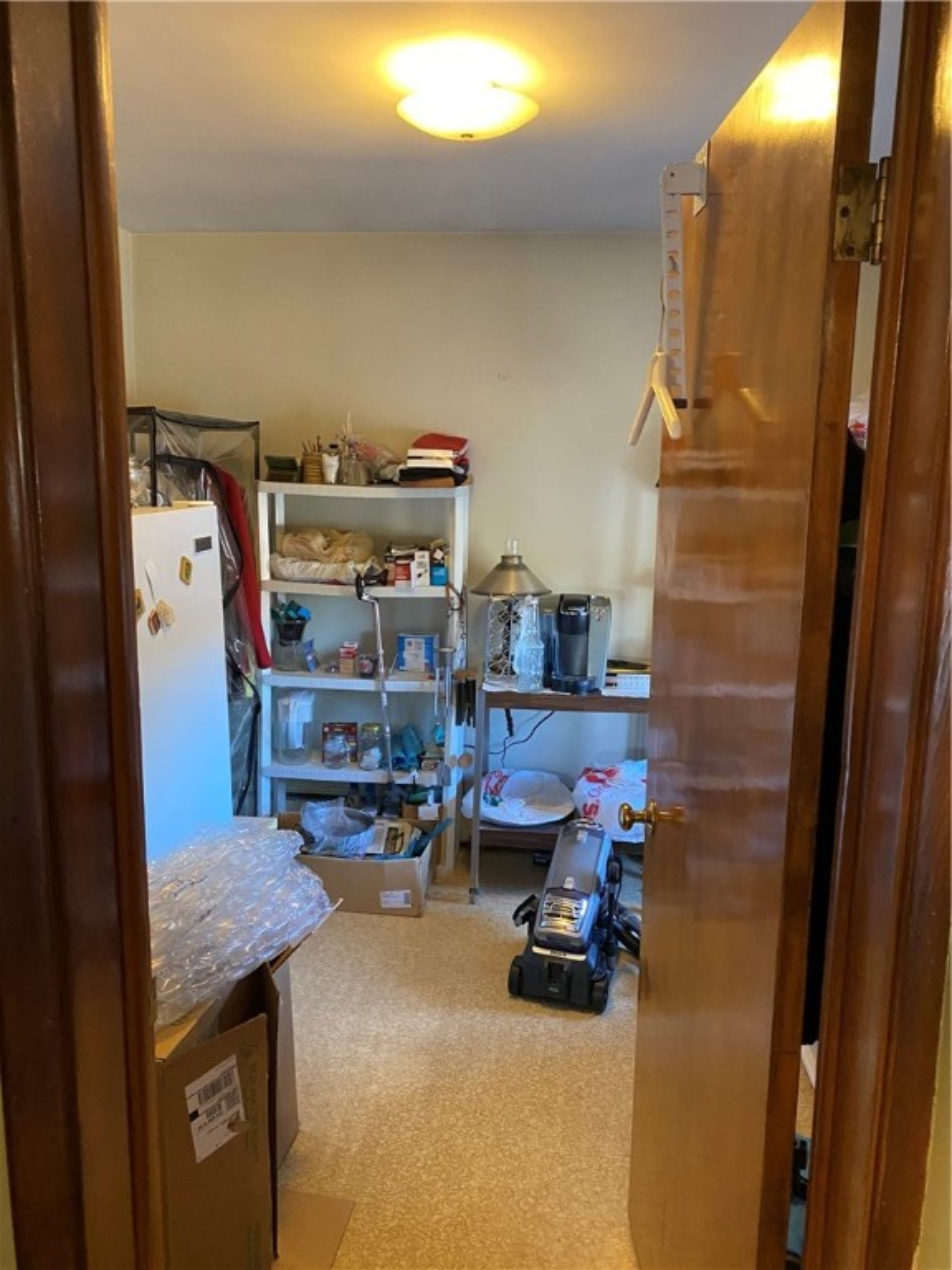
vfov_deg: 67.3
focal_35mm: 26
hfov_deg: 53.1
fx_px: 953
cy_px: 635
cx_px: 476
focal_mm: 4.25
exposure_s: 1/60
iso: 500
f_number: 1.8
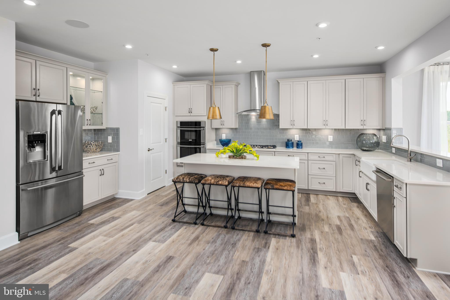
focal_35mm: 19
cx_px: 225
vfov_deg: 64.6
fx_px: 238
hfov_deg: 86.9
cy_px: 150
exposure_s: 1/250
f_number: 8
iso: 200
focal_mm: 19
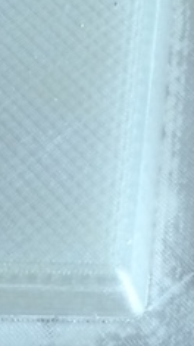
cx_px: 297
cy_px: 163
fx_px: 1016
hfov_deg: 10.5
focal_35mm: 111
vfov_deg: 19.3
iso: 50
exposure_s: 1/30
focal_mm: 4.12
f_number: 2.2
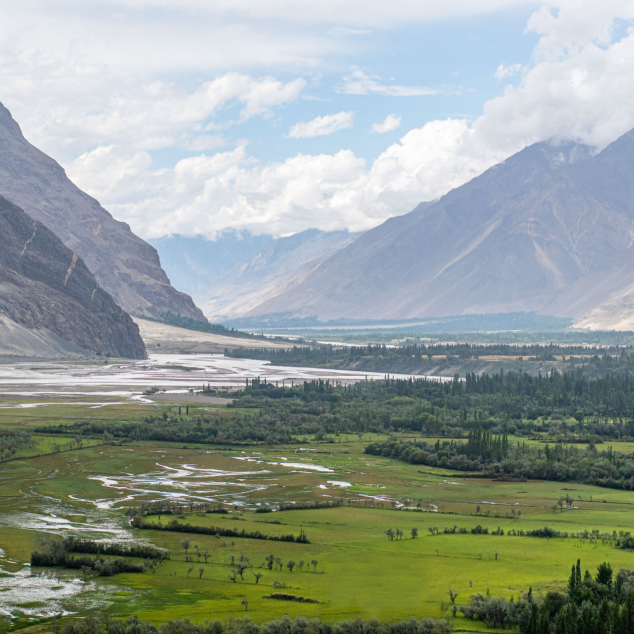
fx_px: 1989
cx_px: 297
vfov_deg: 18.1
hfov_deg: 18.1
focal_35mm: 96
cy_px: 317
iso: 125
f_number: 4
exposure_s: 1/800
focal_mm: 50
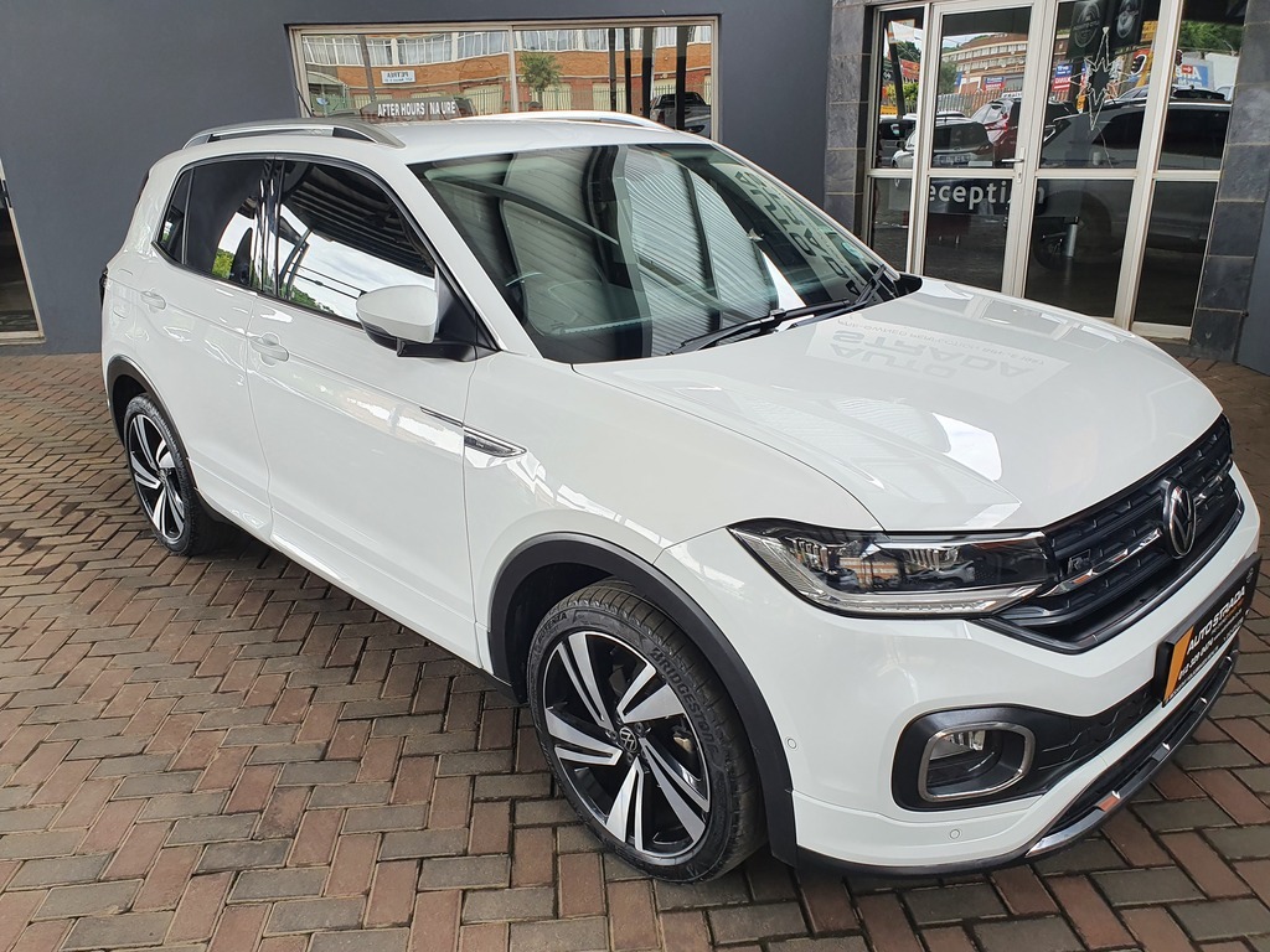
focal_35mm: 26
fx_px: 954
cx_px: 635
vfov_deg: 53.1
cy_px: 476
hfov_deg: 67.3
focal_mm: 4.32
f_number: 2.4
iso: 50
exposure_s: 1/133
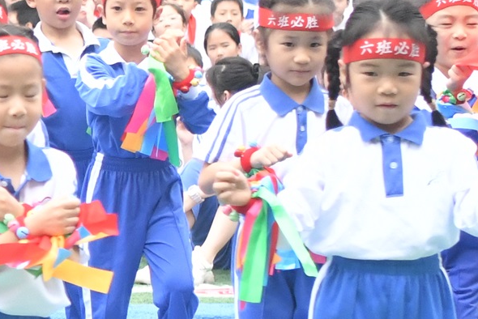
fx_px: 3600
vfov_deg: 5.1
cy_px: 153
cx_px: -638
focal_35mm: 271
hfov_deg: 7.2
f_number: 2.8
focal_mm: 40
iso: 1600
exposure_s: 1/3200
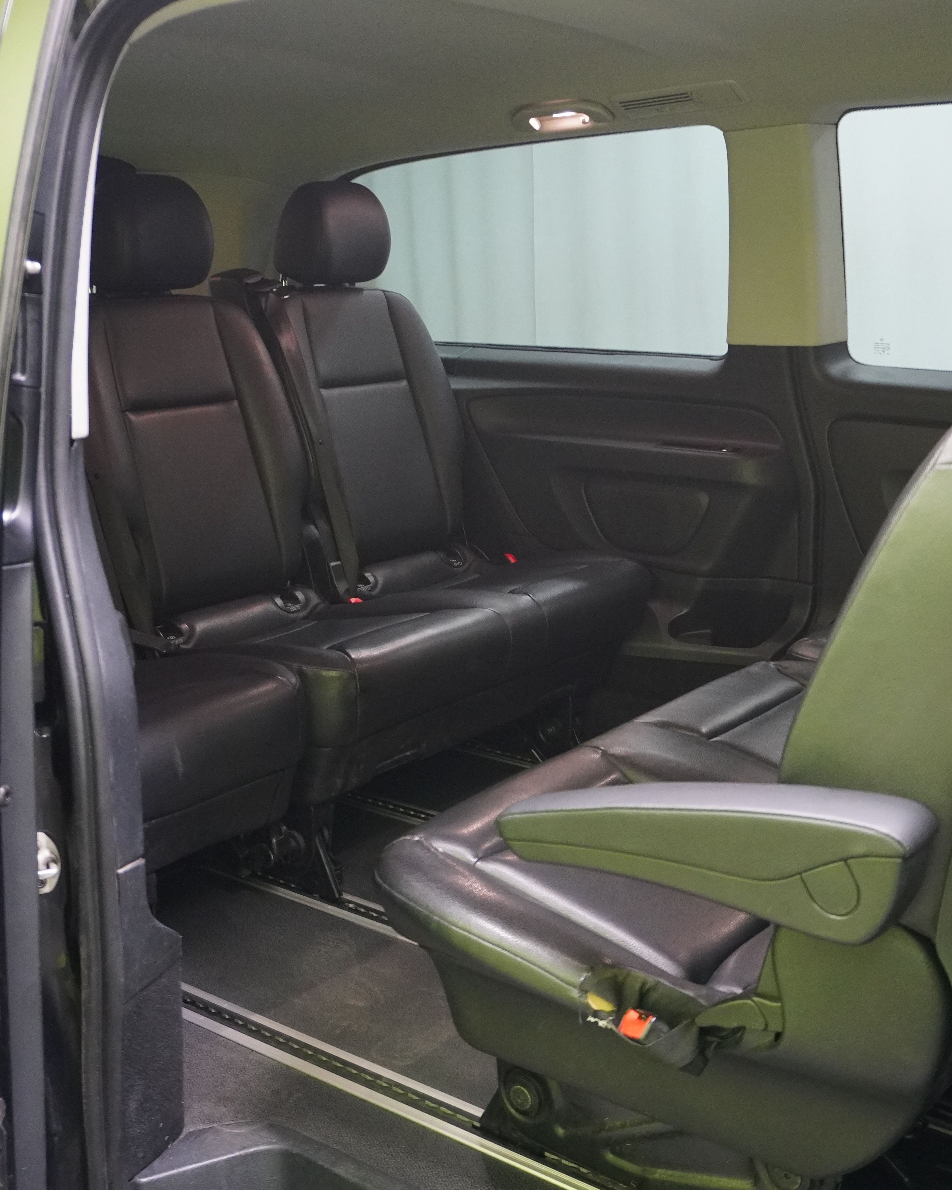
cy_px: 588
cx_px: 513
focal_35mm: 43
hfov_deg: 34.9
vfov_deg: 42.9
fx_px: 1514
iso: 2500
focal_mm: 20
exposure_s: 1/30
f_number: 4
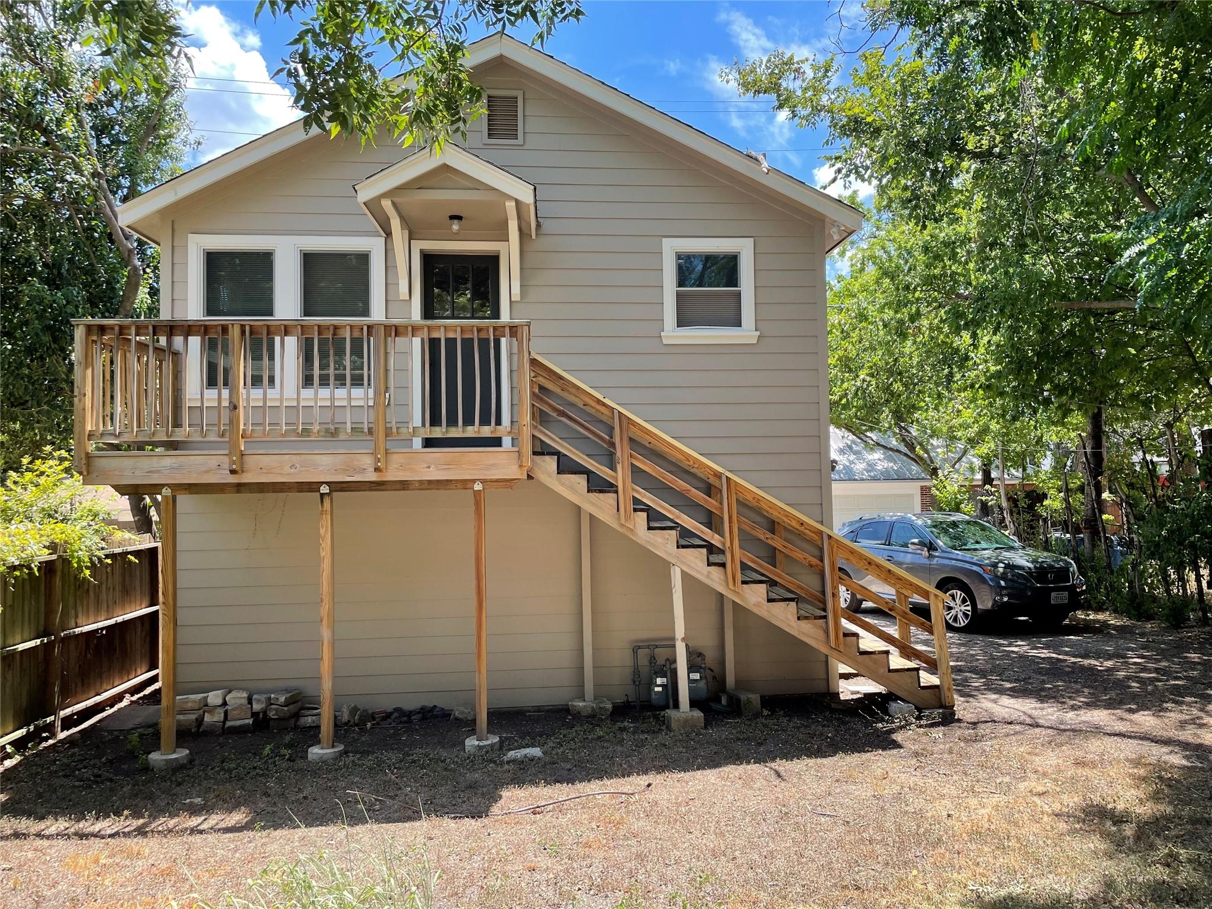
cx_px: 606
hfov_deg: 67.3
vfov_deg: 53.1
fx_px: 910
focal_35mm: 26
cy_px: 454
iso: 32
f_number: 1.6
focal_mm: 4.2
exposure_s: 1/716
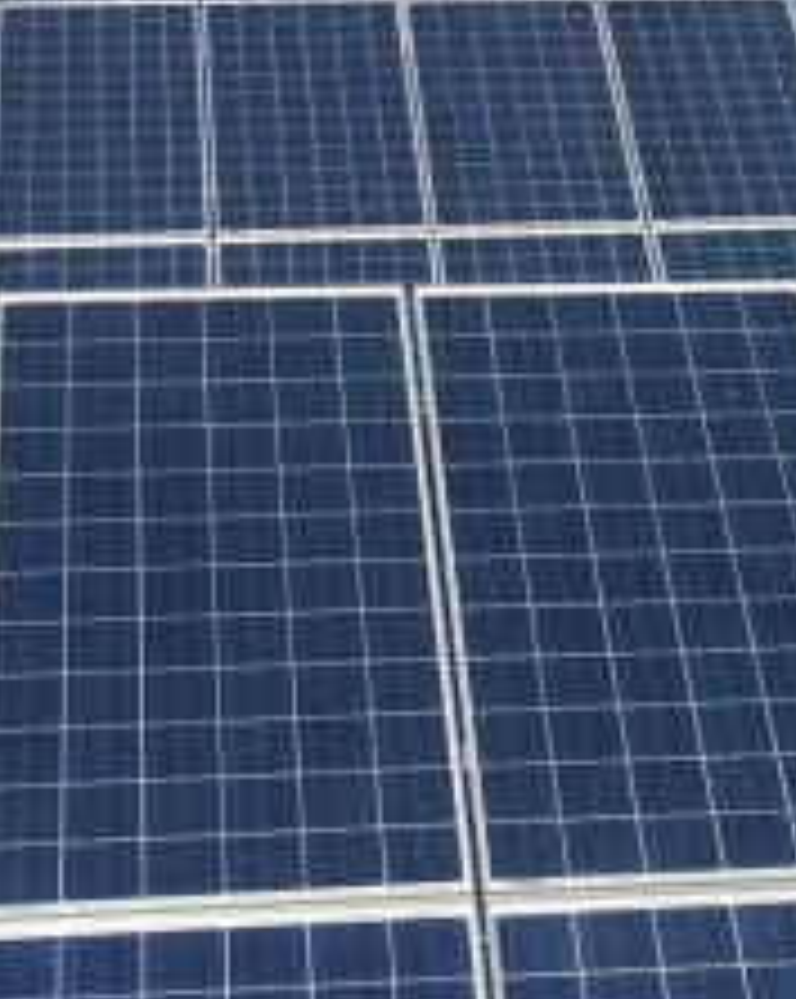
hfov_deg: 13.3
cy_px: 38
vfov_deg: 16.4
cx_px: 715
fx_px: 3394
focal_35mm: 115
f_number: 2.2
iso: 32
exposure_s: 1/2160
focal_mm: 4.2
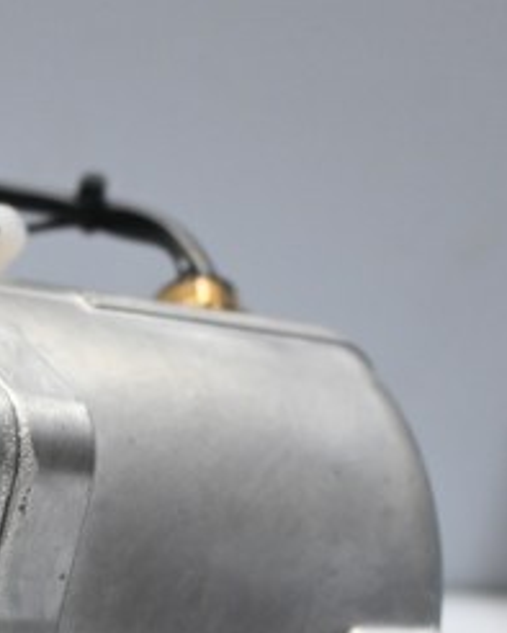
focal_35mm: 115
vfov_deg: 16.6
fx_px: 2147
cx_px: -90
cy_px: 560
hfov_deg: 13.1
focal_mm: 25
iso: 1250
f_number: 4.2
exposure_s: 1/125
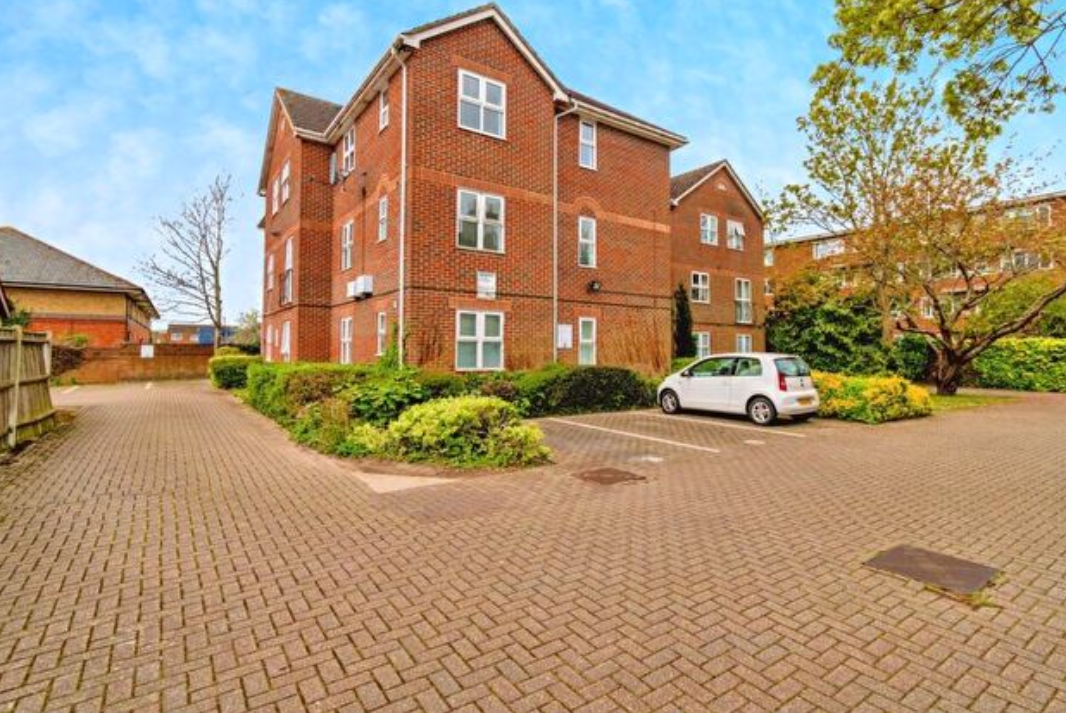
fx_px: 504
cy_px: 312
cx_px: 569
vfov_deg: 70.3
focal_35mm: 17
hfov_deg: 93.1
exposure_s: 1/1000
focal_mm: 10
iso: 250
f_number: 7.1
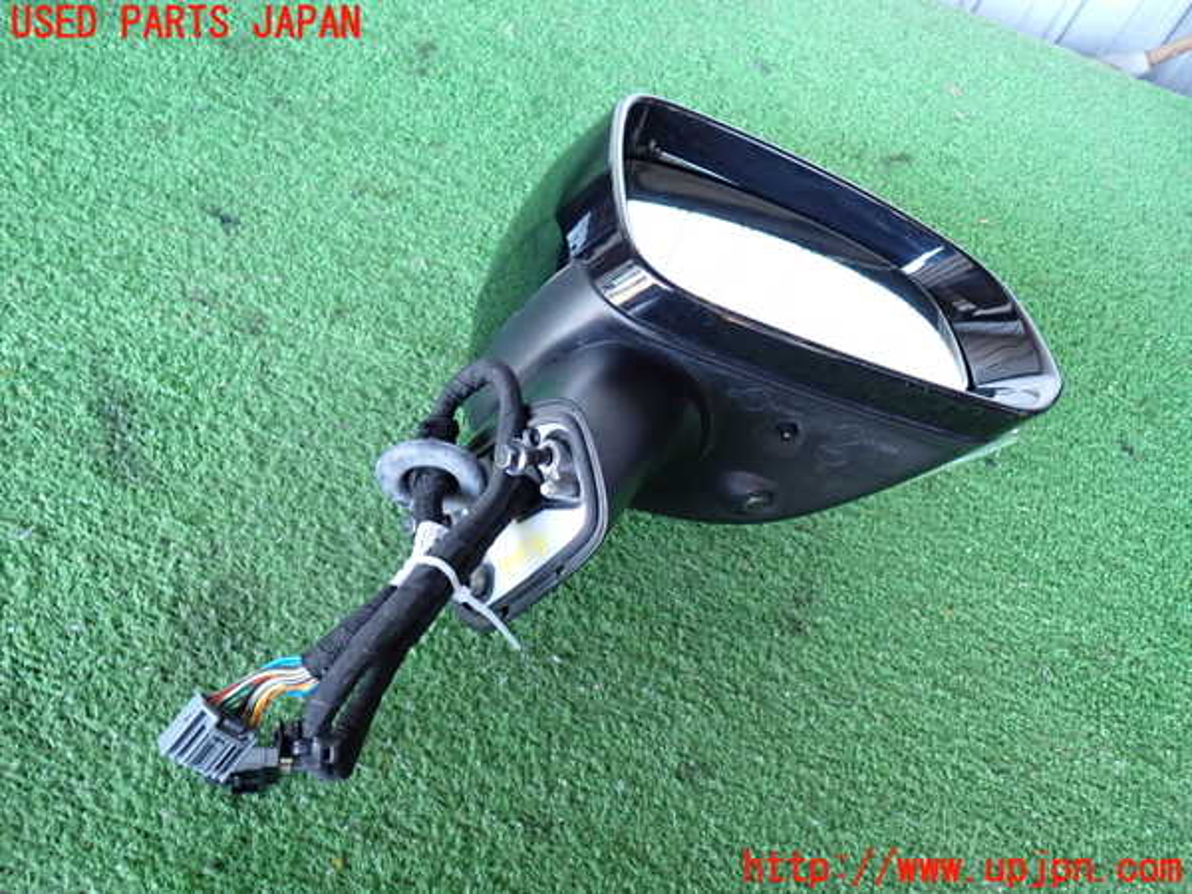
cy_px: 447
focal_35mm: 30
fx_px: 1033
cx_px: 596
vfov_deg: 46.8
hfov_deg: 60.0
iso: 400
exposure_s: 1/30
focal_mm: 5.4
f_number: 2.3
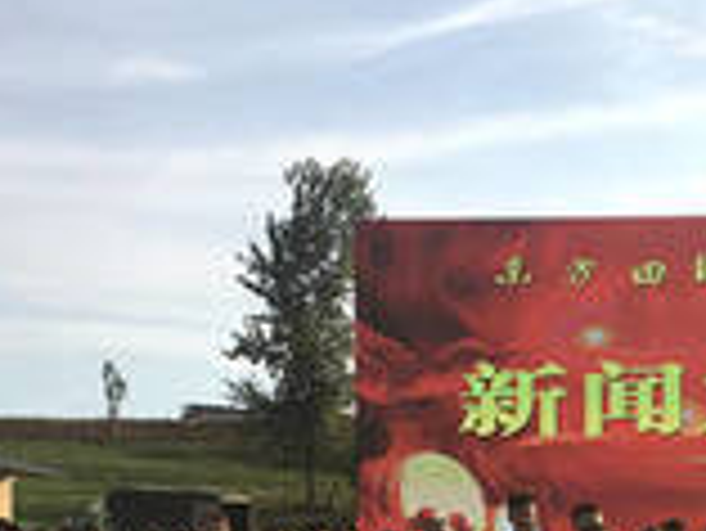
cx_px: 710
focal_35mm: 74
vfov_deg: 19.1
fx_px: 1510
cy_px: 580
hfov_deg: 25.0
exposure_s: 1/1479
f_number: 2.2
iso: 25
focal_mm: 4.15
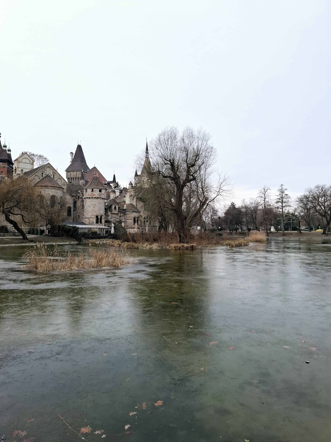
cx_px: 166
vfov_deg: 73.9
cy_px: 221
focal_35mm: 23
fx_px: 293
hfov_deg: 58.9
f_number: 1.8
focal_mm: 5.5
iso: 50
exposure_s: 1/714
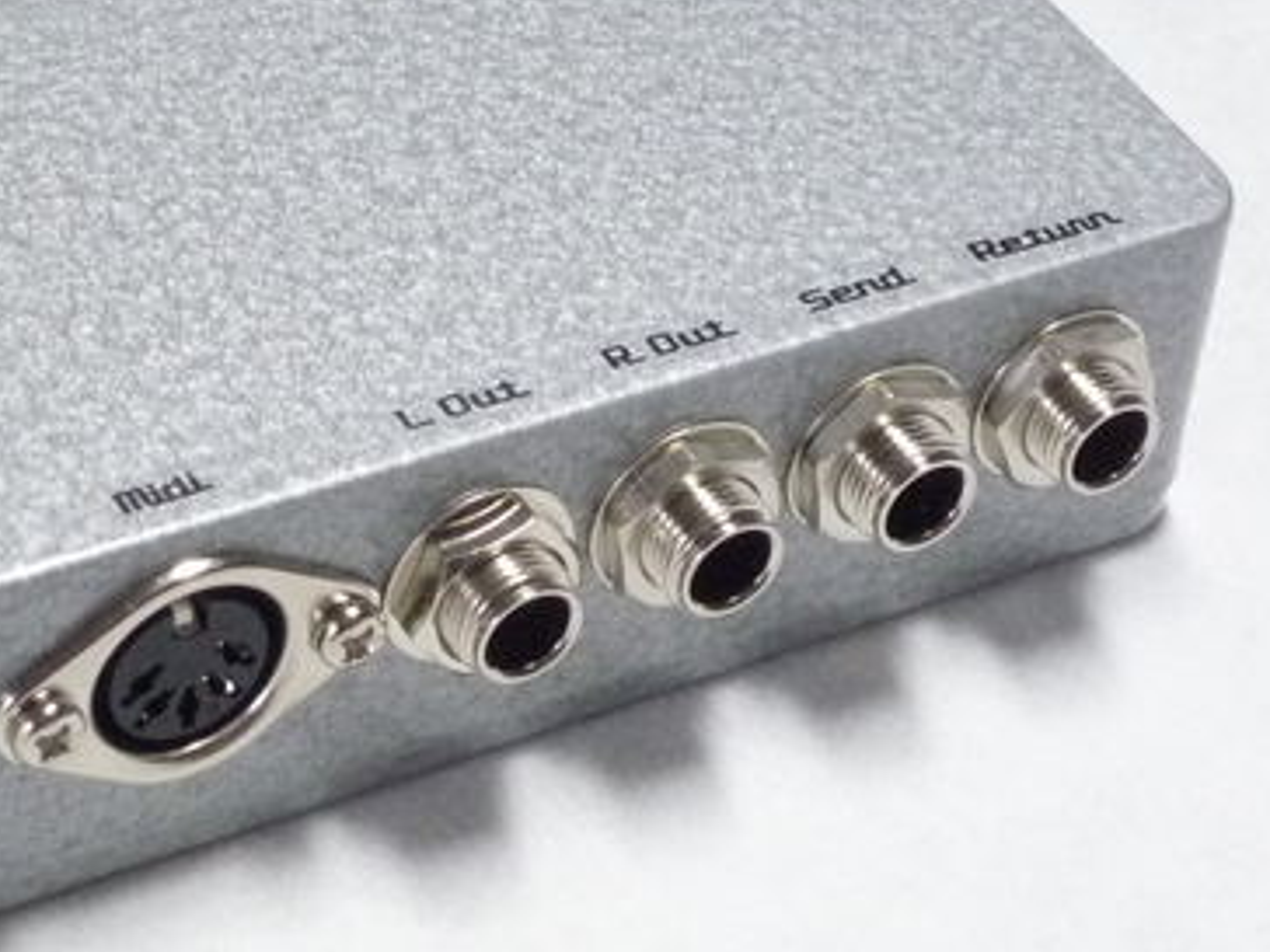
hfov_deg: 14.1
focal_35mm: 140
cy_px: 352
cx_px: 377
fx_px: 5136
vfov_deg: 10.6
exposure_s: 1/40
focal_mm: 8.8
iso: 400
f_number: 4.3
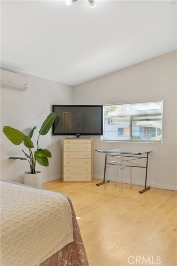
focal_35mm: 29
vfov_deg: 63.6
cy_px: 133
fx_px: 214
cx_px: 88
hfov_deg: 45.0
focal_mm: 29
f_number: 4.5
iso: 200
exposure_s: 1/25
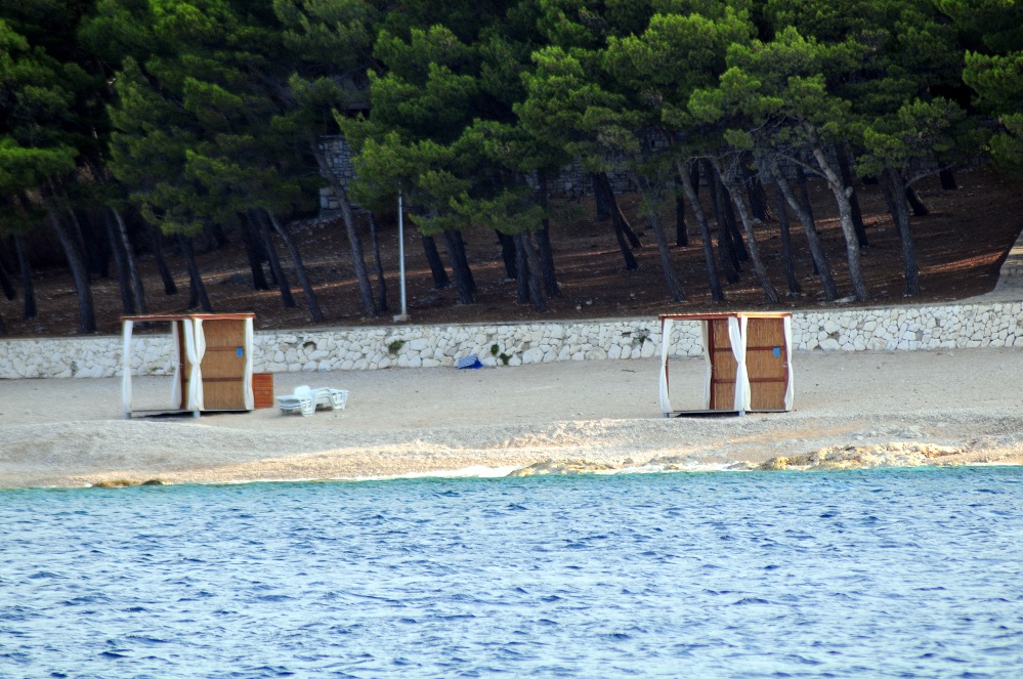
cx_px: 512
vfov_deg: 3.0
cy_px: 340
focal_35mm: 450
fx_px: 12769
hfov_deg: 4.6
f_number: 6.3
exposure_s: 1/400
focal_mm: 300
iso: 320
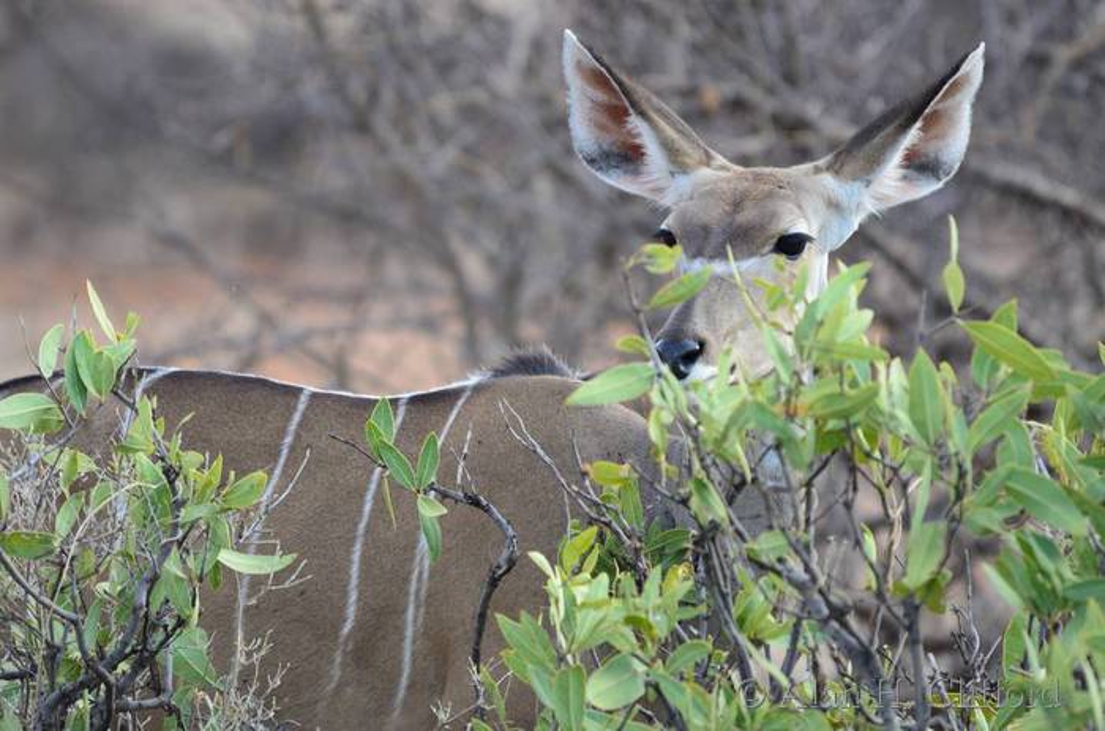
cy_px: 366
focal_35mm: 600
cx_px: 552
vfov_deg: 2.3
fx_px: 18371
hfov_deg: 3.4
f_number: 5.6
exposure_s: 1/400
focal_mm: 400
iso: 720
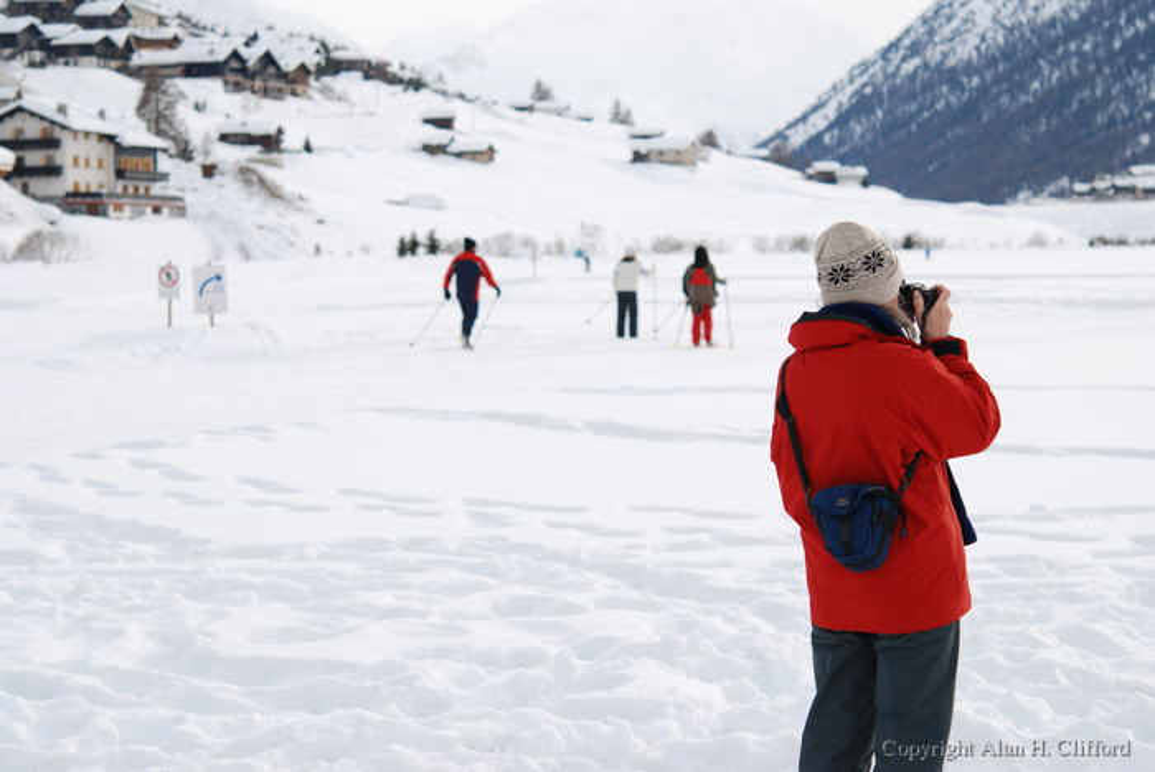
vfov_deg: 15.2
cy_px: 386
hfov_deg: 22.6
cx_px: 578
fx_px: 2890
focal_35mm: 90
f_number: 5
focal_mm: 60
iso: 100
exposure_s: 1/400
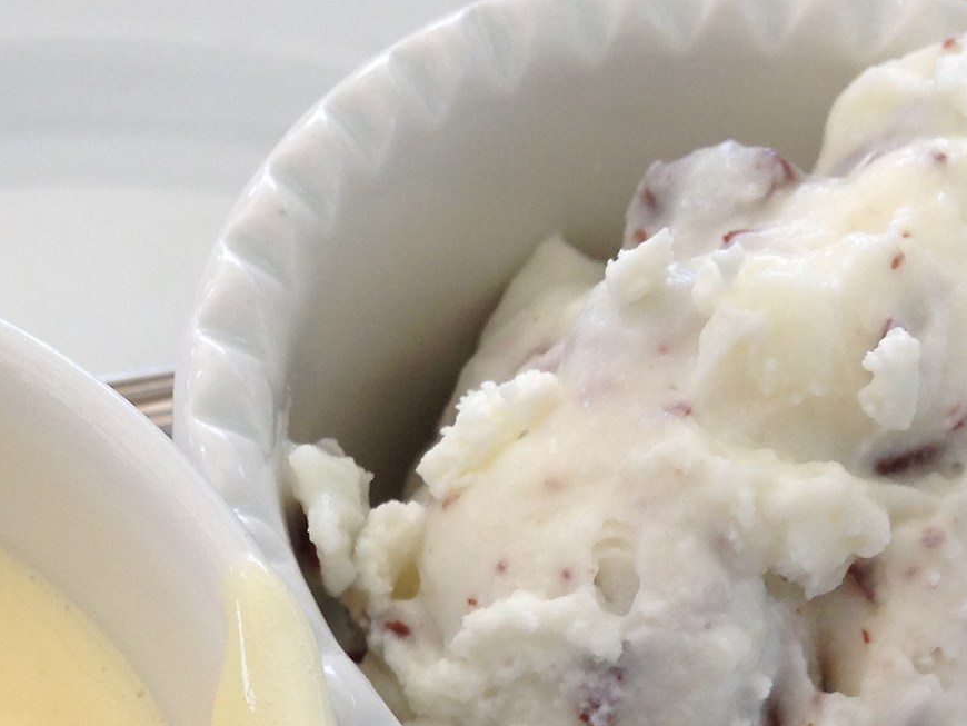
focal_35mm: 91
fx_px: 2543
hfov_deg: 21.2
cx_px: 176
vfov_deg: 15.7
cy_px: 856
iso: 50
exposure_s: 1/214
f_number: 2.4
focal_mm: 4.12
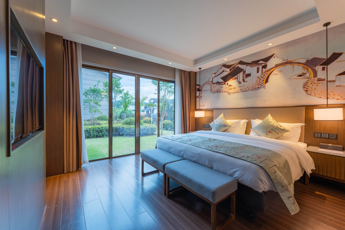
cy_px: 115
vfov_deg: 81.2
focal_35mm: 14
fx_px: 134
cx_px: 172
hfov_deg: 104.3
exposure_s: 1/10
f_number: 13
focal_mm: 14
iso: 200
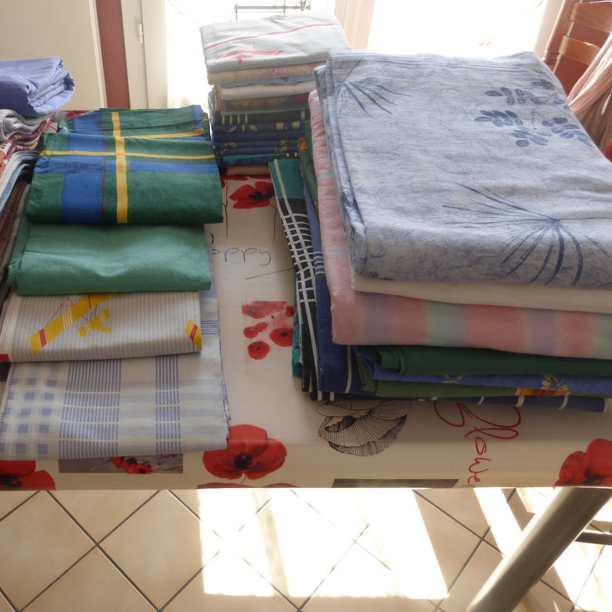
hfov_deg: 54.6
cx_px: 209
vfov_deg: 55.6
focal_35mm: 29
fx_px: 580
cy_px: 301
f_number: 3.3
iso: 100
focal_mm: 4.3
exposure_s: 1/80
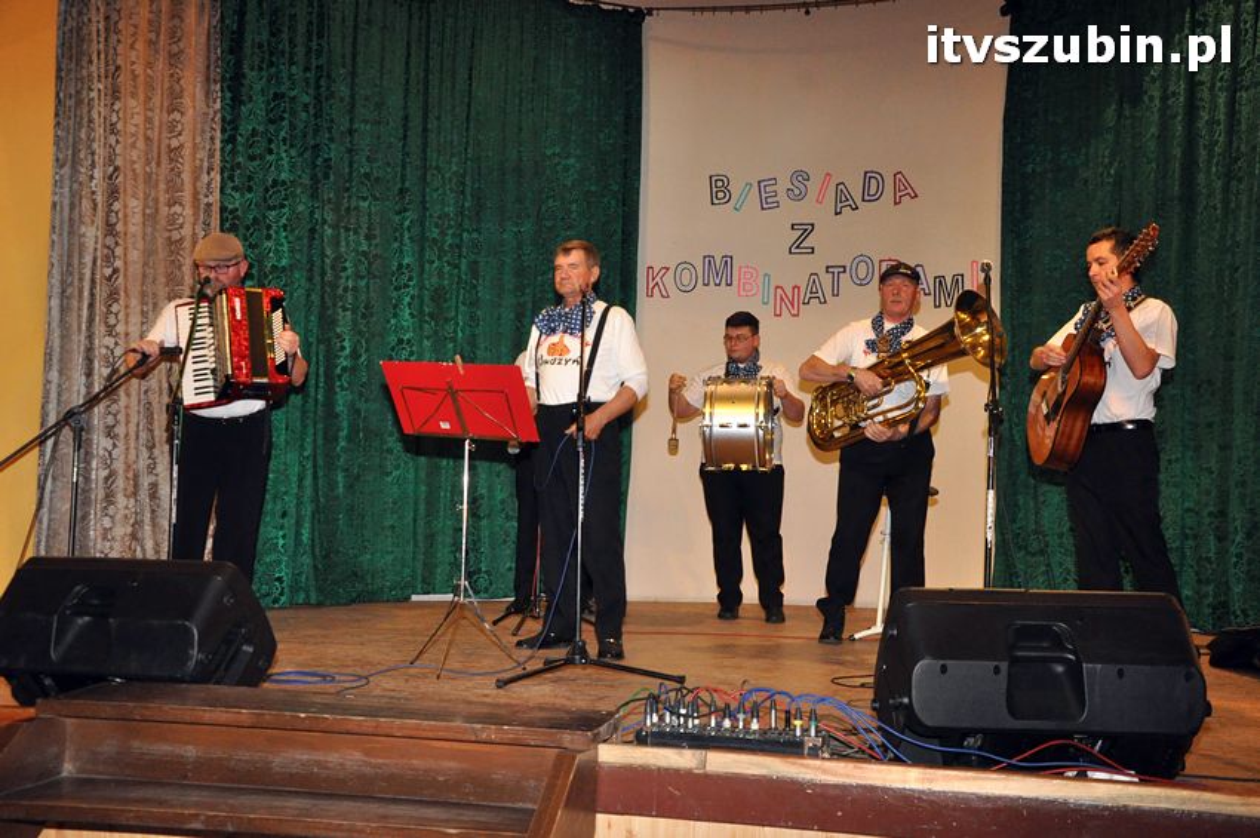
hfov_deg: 51.3
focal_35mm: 38
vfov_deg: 35.4
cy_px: 419
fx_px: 1311
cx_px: 630
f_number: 7.1
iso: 1600
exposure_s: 1/60
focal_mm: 25
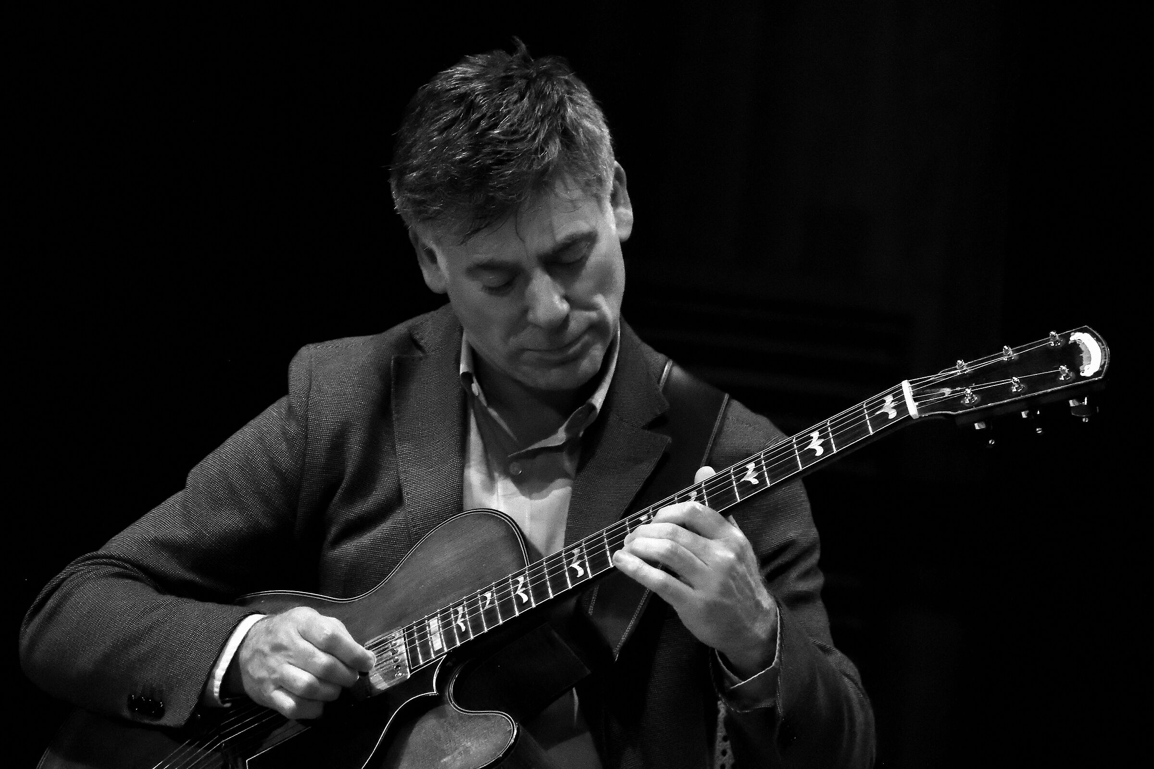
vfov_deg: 4.6
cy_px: 384
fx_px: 9616
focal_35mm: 300
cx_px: 577
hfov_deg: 6.9
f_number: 6.3
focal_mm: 200
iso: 6400
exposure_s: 1/125
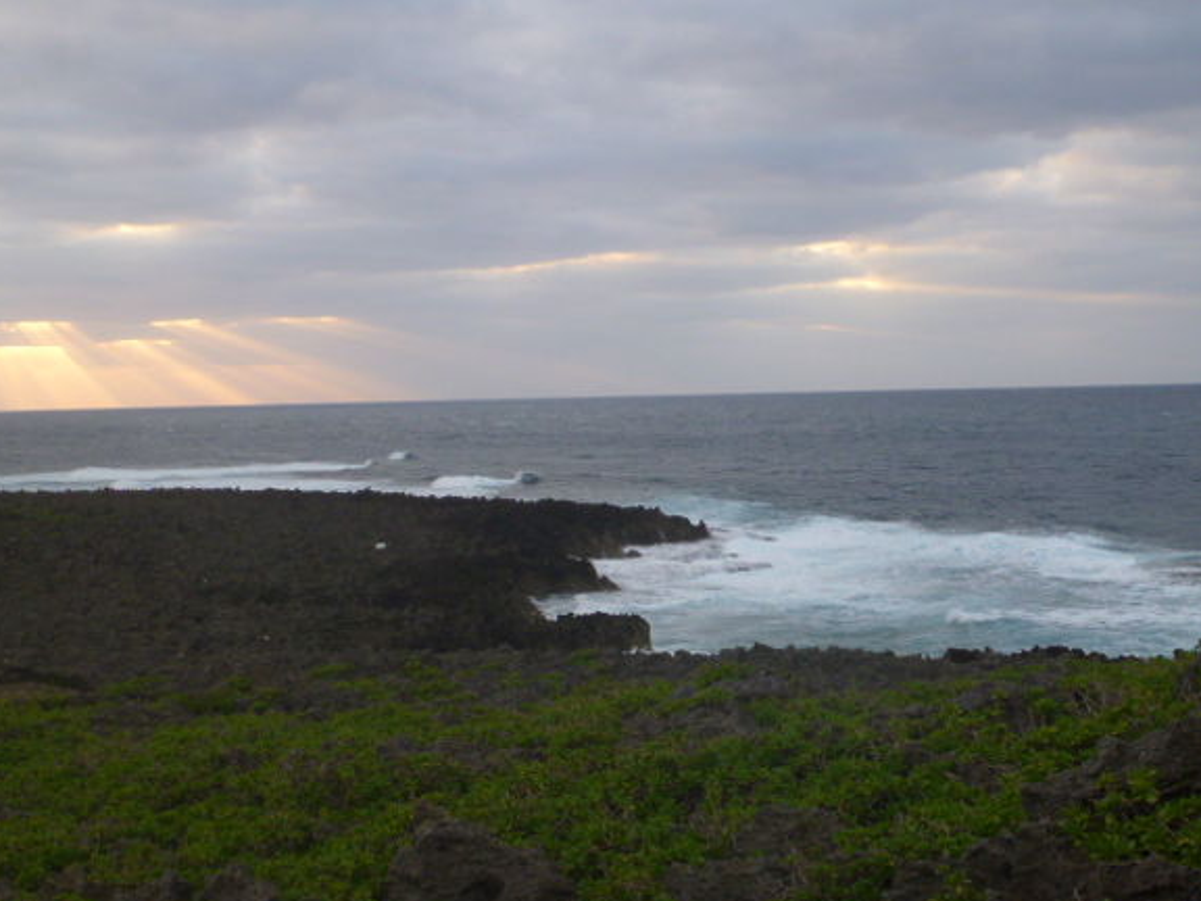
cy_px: 406
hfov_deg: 36.1
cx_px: 532
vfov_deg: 27.5
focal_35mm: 53
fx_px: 1839
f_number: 4.5
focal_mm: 8.4
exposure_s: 1/80
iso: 200
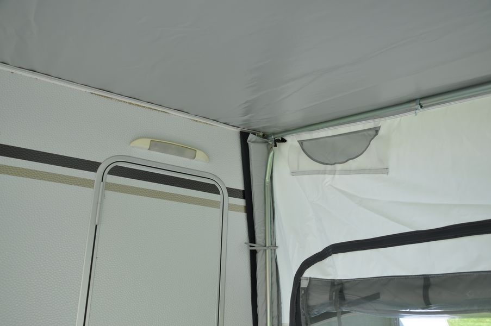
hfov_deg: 59.5
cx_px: 246
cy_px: 163
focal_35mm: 32
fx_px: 429
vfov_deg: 41.6
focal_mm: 21
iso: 200
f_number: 6.3
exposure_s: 1/160
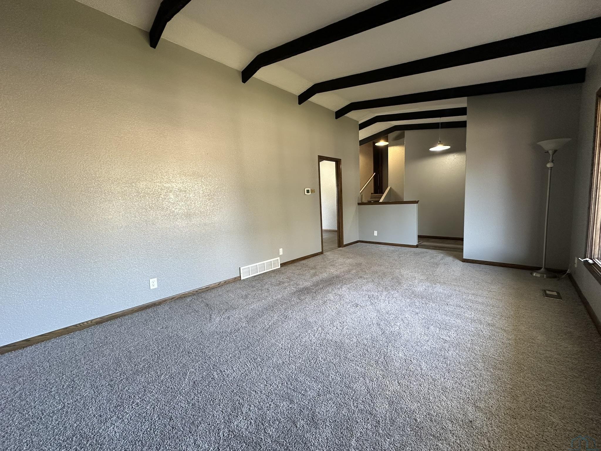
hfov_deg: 102.1
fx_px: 243
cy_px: 226
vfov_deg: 85.7
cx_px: 300
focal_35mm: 14
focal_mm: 2.22
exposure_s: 1/60
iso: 200
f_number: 2.2
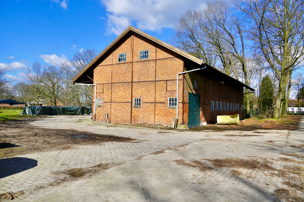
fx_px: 228
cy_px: 101
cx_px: 152
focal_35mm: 27
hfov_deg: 67.4
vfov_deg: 47.9
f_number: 10
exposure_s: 1/200
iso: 100
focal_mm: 18
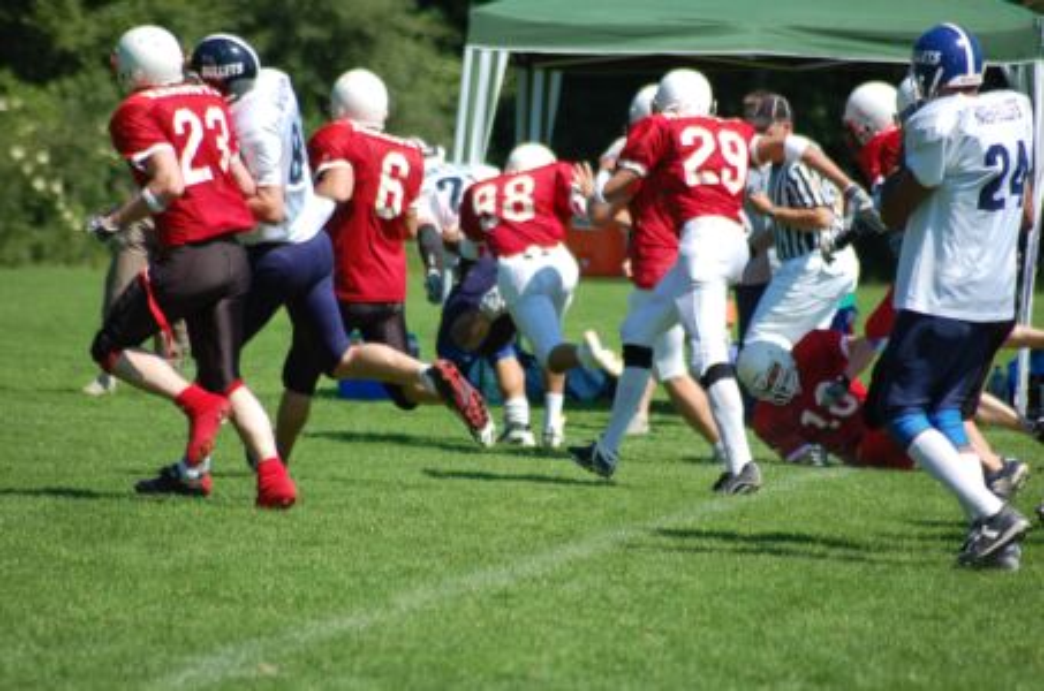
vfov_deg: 3.8
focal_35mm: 360
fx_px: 10418
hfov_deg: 5.7
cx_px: 522
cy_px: 346
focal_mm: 240
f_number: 5.3
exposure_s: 1/1000
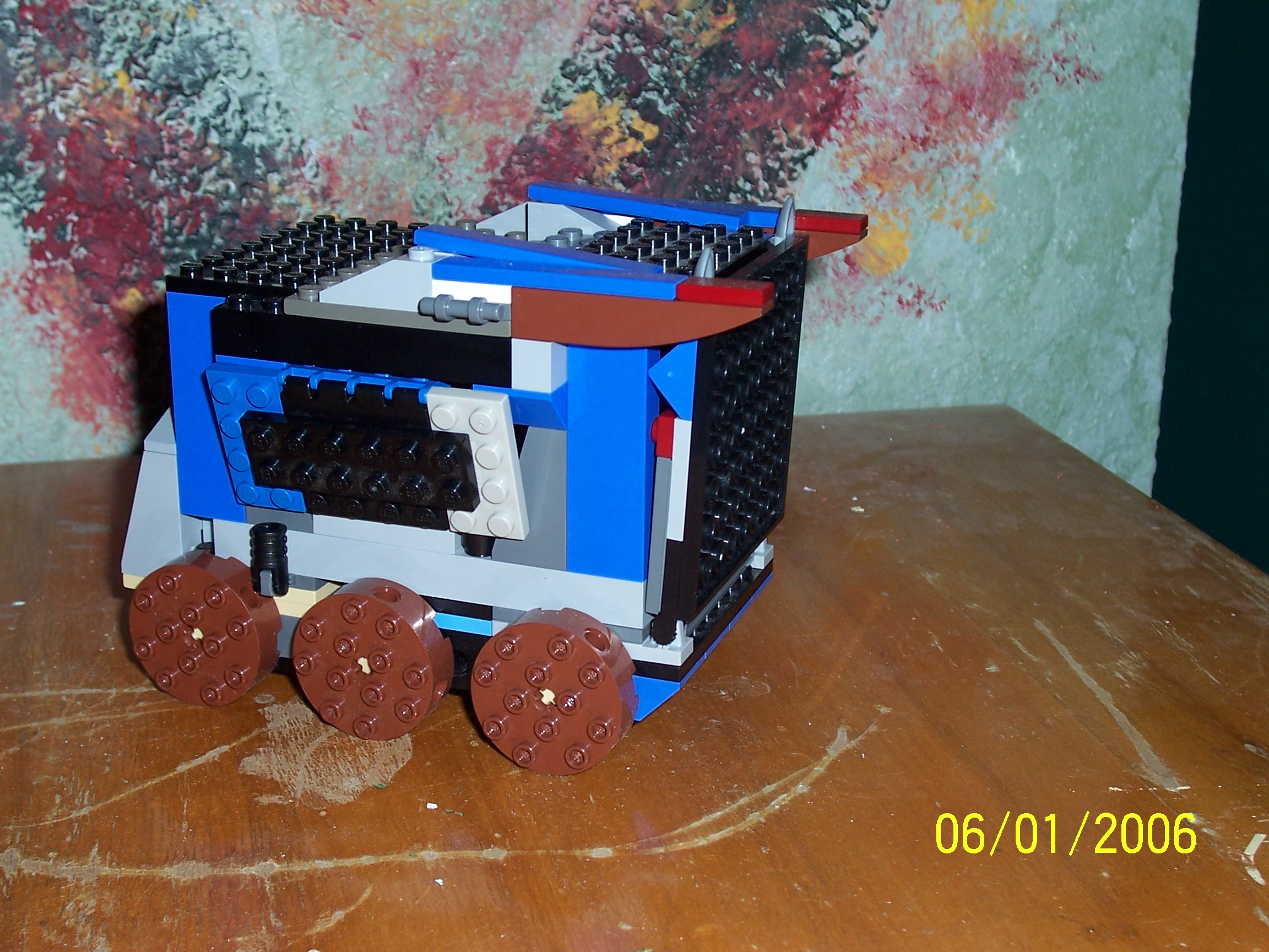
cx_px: 634
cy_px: 476
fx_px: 1943
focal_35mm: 53
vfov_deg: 27.5
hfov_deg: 36.2
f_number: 3.4
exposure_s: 1/60
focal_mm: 8.6
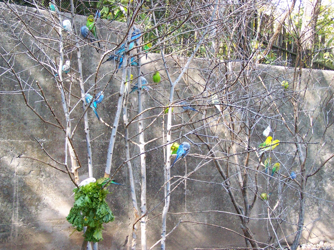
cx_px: 167
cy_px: 125
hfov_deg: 39.6
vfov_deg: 30.3
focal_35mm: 48
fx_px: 463
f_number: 3
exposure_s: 1/250
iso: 400
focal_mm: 8
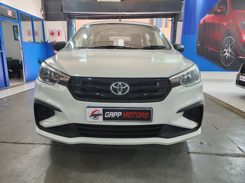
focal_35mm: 23
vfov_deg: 58.9
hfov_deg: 73.9
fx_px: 163
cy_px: 92
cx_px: 122
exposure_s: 1/100
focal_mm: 6.4
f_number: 1.8
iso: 64
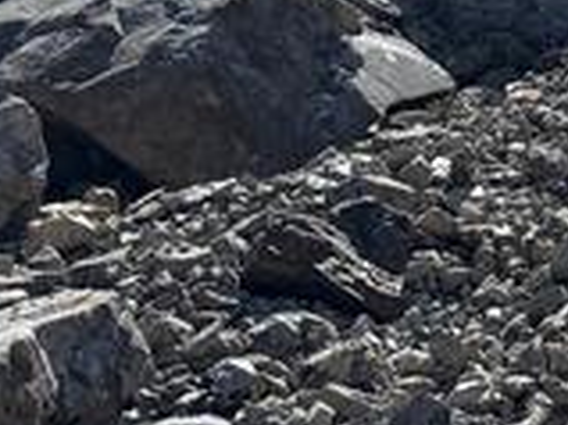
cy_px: -621
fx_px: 2541
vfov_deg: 8.6
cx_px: 1454
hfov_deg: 10.6
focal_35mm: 155
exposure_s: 1/5714
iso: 80
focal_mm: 6.76
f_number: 1.78
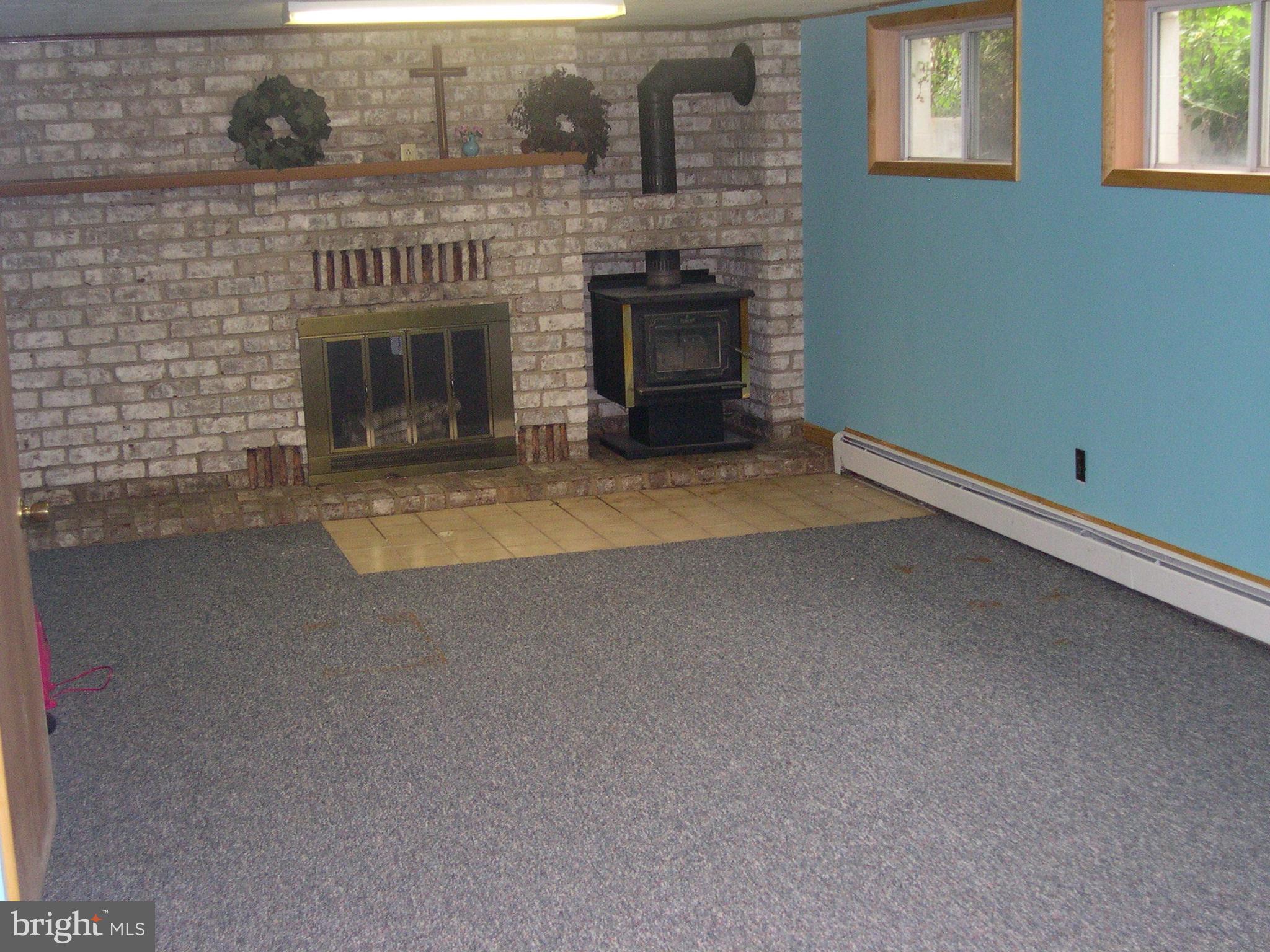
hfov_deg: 31.2
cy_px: 476
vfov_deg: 23.7
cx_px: 635
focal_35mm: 62
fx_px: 2275
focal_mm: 13.2
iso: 400
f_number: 3.5
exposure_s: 1/60
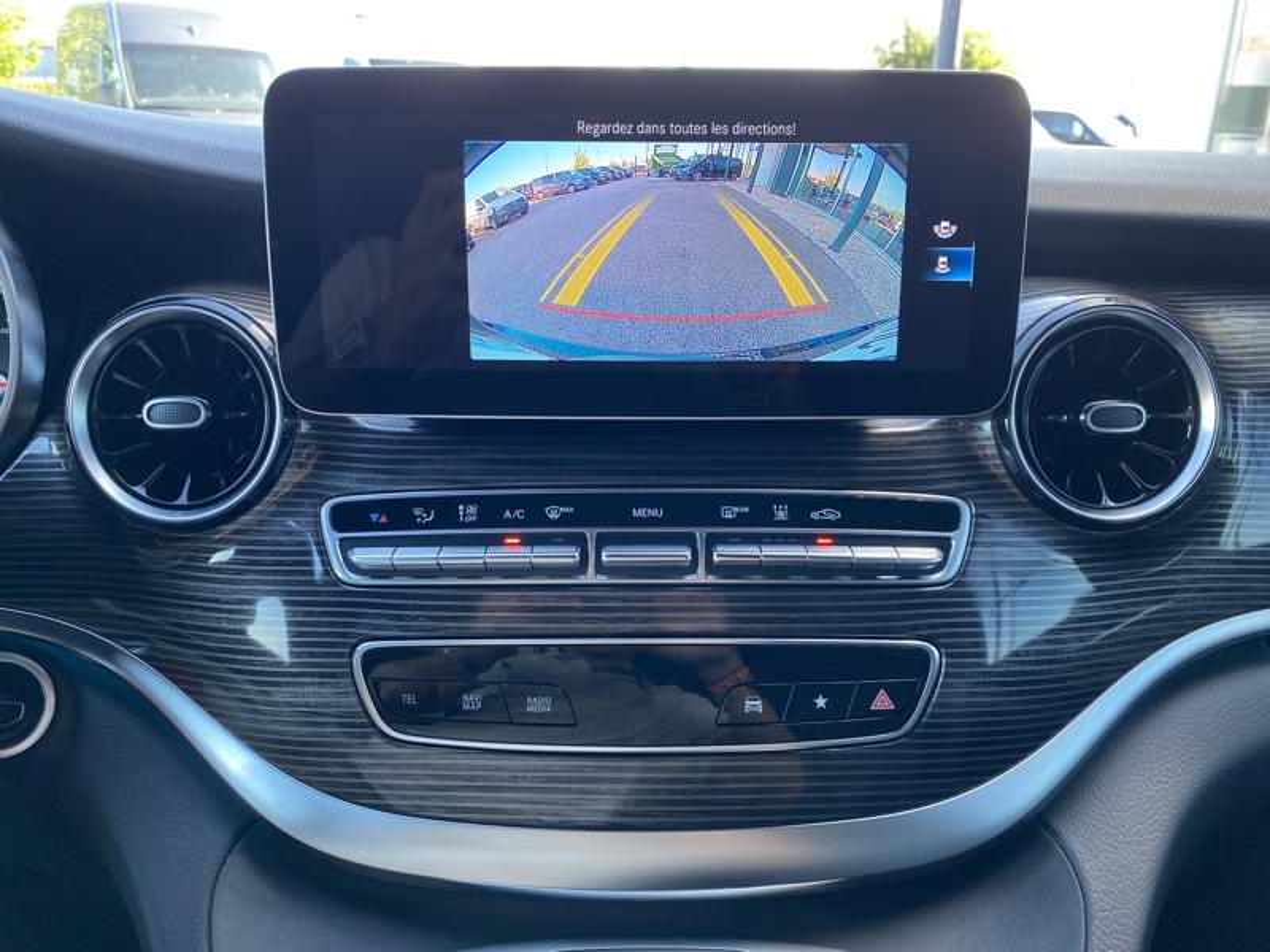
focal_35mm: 26
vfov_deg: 53.1
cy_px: 476
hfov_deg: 67.3
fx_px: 954
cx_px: 635
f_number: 1.8
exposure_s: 1/114
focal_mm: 4.25
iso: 125
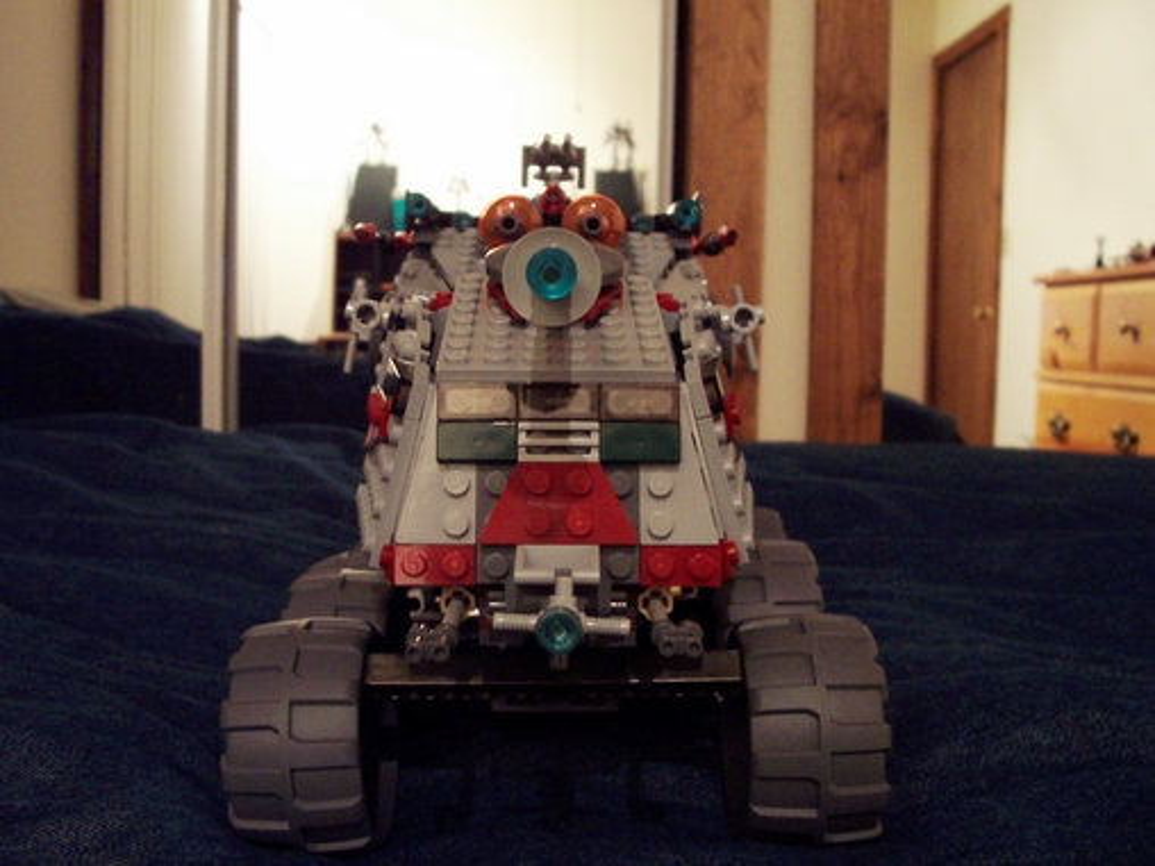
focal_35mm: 37
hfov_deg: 50.1
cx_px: 578
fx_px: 1235
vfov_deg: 38.7
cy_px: 433
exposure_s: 1/8
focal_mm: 5.6
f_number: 2.8
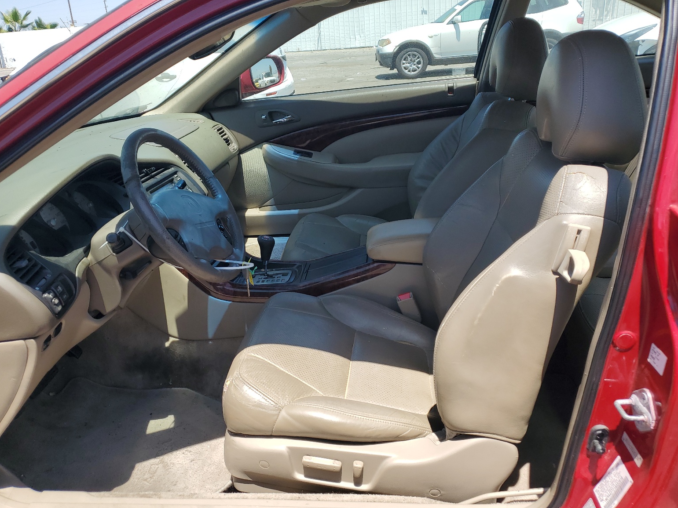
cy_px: 250
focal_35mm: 27
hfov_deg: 65.3
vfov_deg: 51.4
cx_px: 332
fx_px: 529
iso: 50
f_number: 1.5
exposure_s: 1/1667
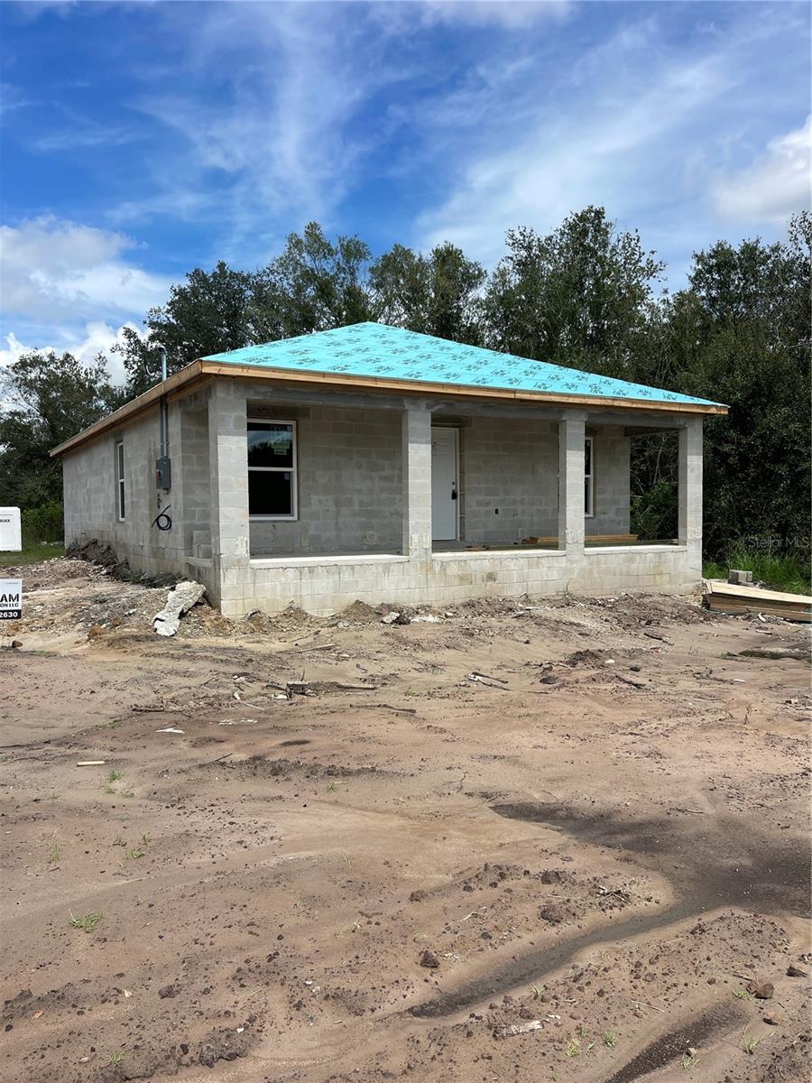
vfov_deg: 69.4
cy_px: 542
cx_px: 406
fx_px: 782
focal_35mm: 25
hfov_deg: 54.9
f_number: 1.6
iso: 32
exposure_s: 1/5128
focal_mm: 5.1
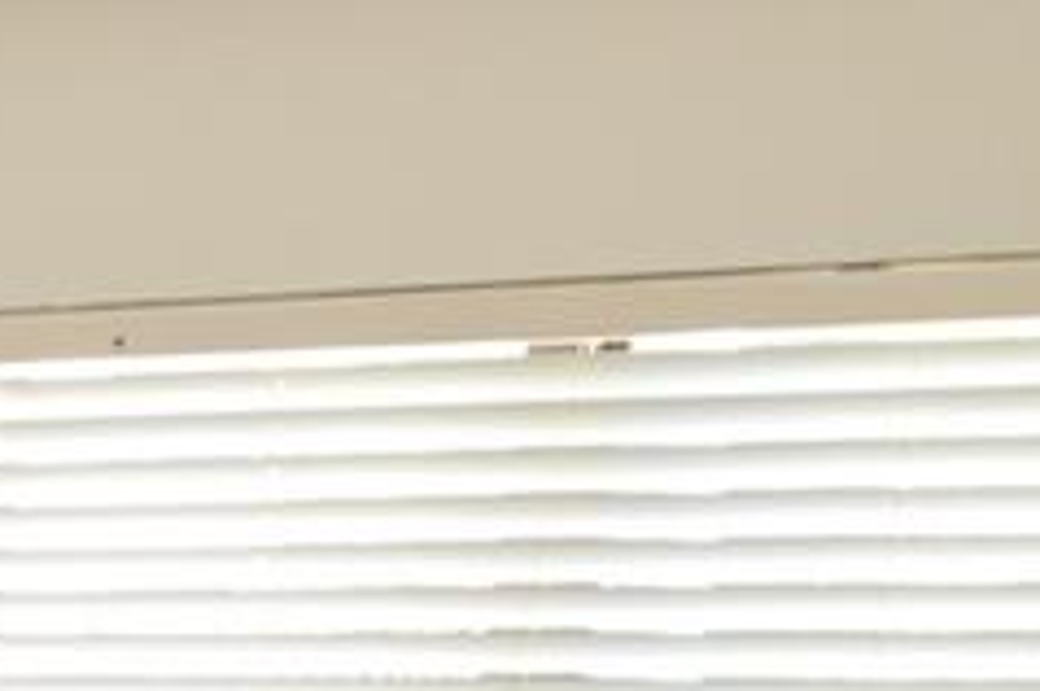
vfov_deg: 9.9
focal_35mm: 121
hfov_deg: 13.7
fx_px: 3491
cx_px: -1219
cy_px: 1690
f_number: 4
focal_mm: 12
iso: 400
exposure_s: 1/60
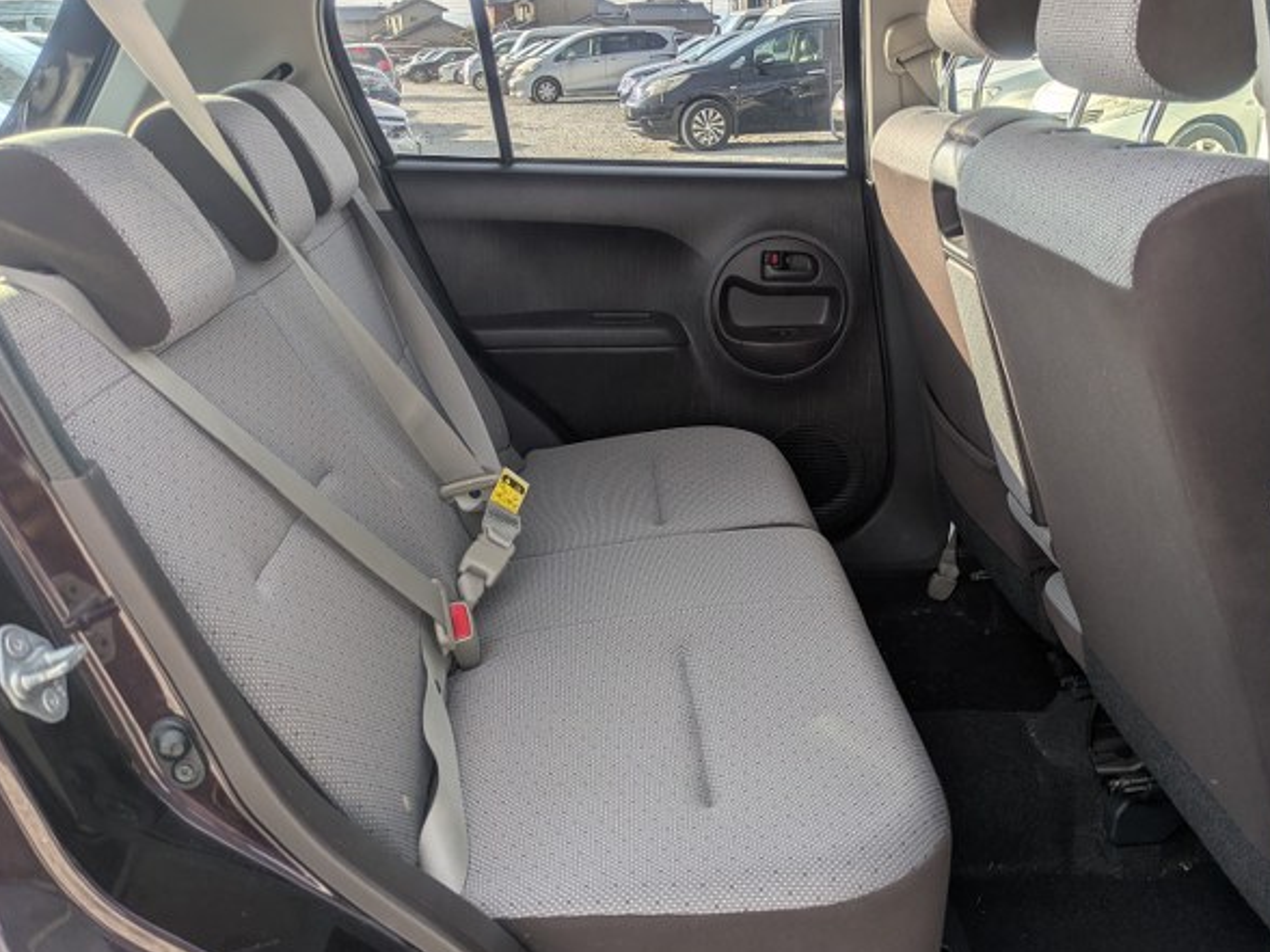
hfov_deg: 53.8
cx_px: 707
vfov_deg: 41.8
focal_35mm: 34
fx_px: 1247
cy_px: 471
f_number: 1.89
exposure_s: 1/338
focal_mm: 5.43
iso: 48
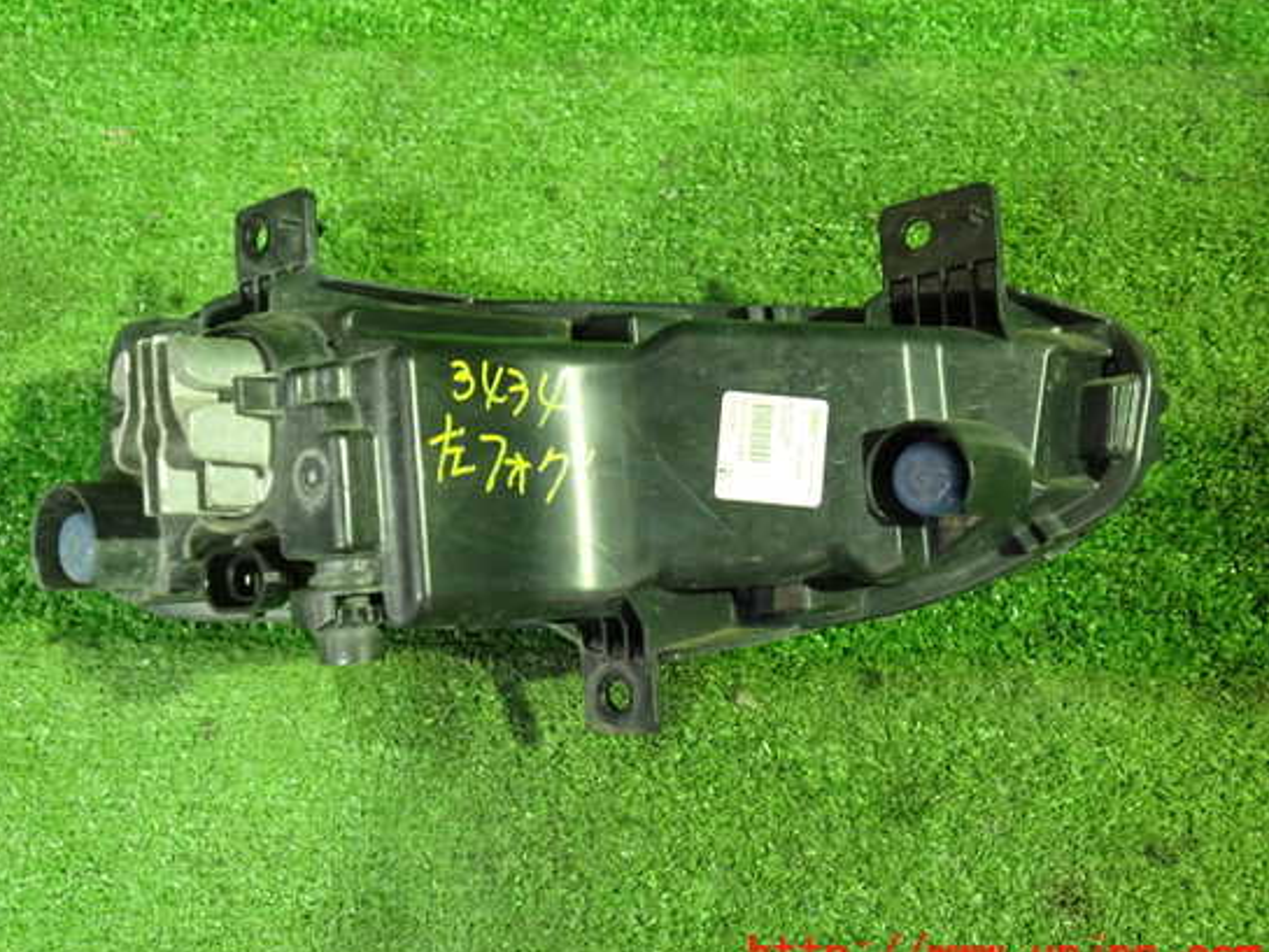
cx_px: 575
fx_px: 1210
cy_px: 463
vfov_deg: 43.0
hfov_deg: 55.3
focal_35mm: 33
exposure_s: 1/25
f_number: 2.3
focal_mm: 5.4
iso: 800
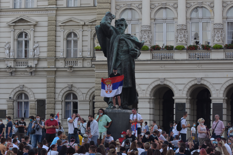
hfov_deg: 15.9
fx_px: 835
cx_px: 116
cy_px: 78
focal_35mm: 129
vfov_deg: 10.6
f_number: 4
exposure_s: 1/100
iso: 400
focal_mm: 86
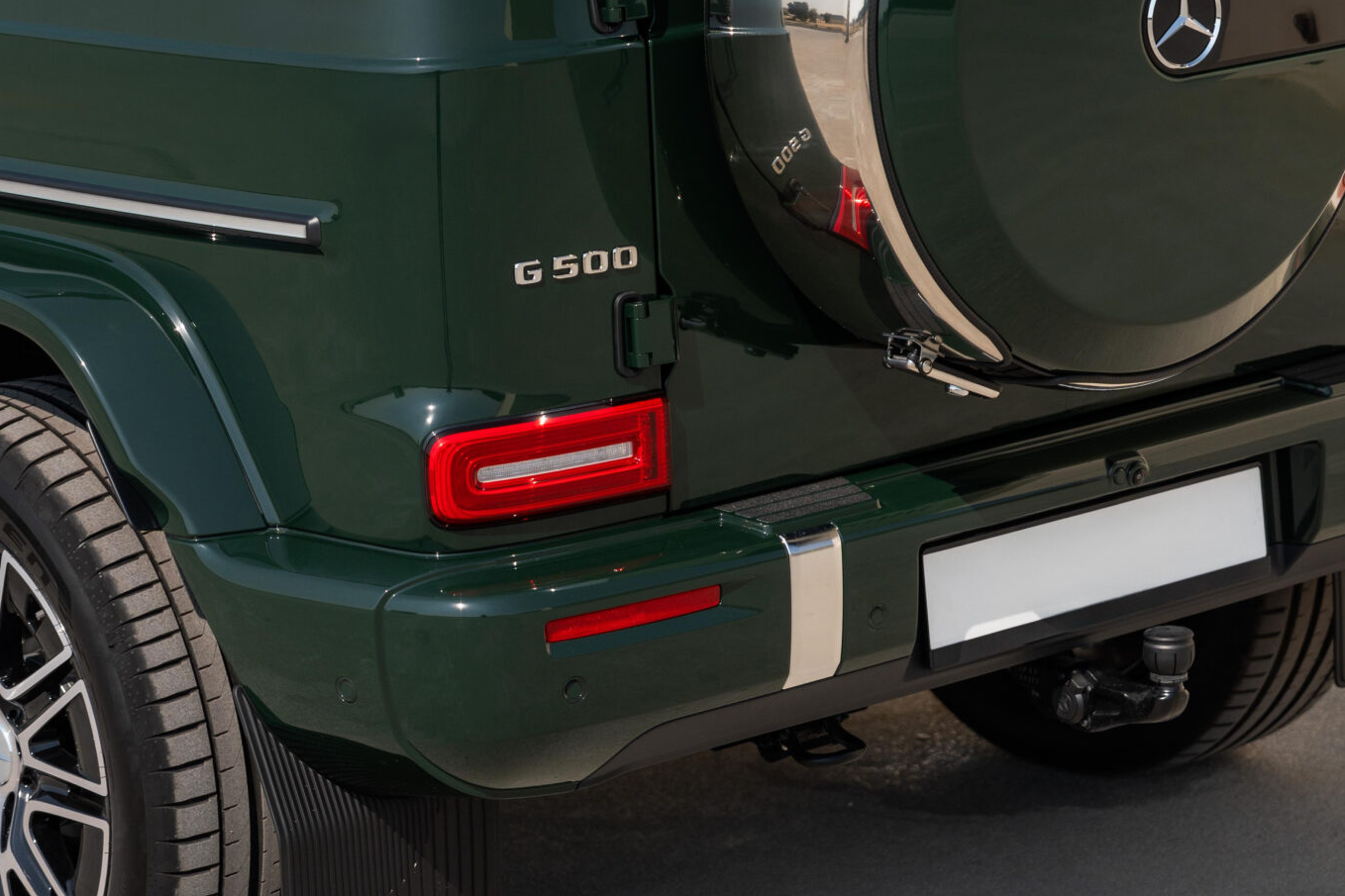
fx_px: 4931
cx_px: 502
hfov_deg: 15.5
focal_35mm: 132
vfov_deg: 10.4
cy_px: 324
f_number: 2.8
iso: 100
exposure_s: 1/5000
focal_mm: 70
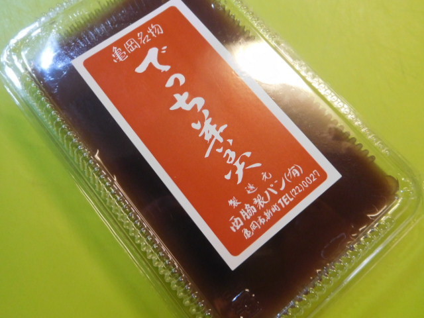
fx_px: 306
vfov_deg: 54.9
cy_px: 159
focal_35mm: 25
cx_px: 212
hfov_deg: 69.4
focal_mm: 4.5
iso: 360
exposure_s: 1/30
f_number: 3.4
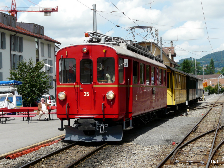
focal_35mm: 69
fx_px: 446
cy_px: 84
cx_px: 112
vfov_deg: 21.3
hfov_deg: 28.2
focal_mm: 11.4
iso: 100
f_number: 5.6
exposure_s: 1/500
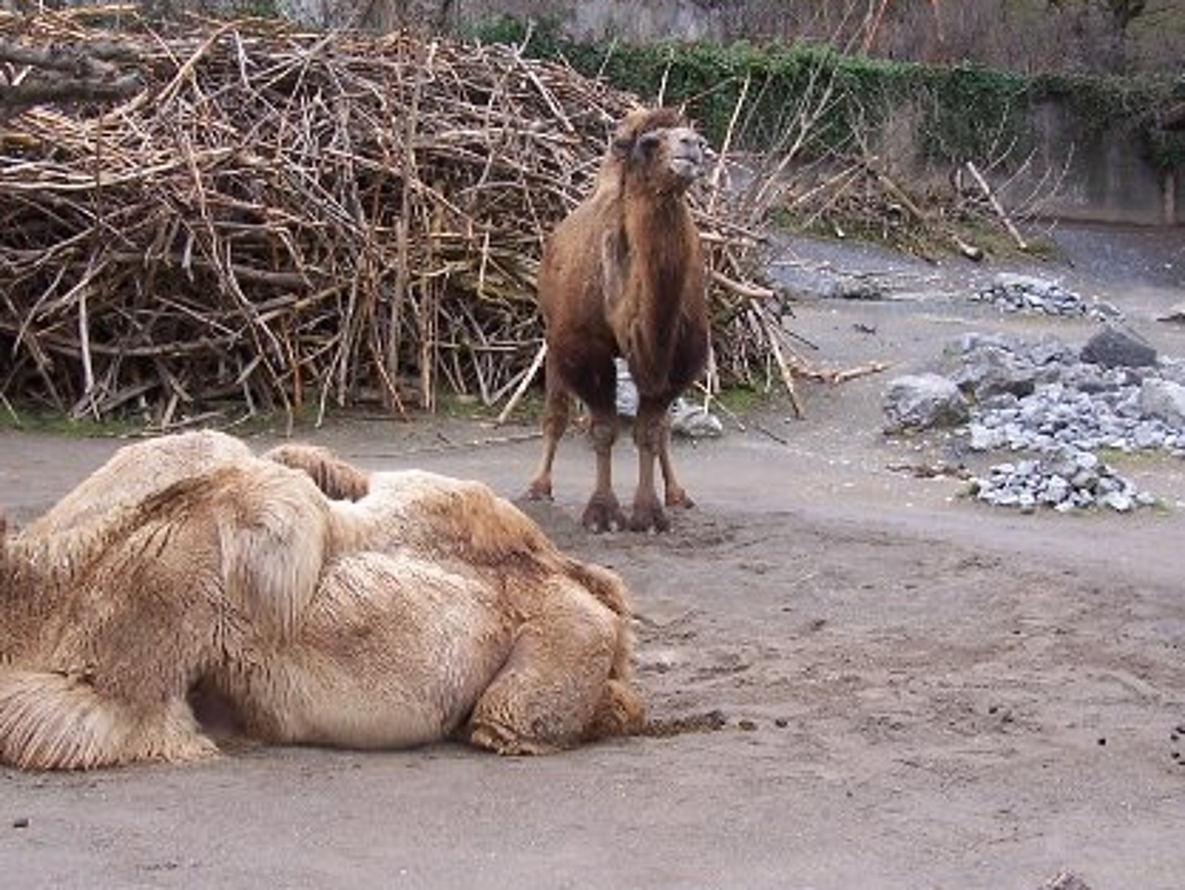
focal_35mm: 72
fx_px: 2465
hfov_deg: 27.0
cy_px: 532
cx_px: 507
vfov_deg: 20.4
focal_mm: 6.3
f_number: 2.8
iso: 80
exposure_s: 1/250
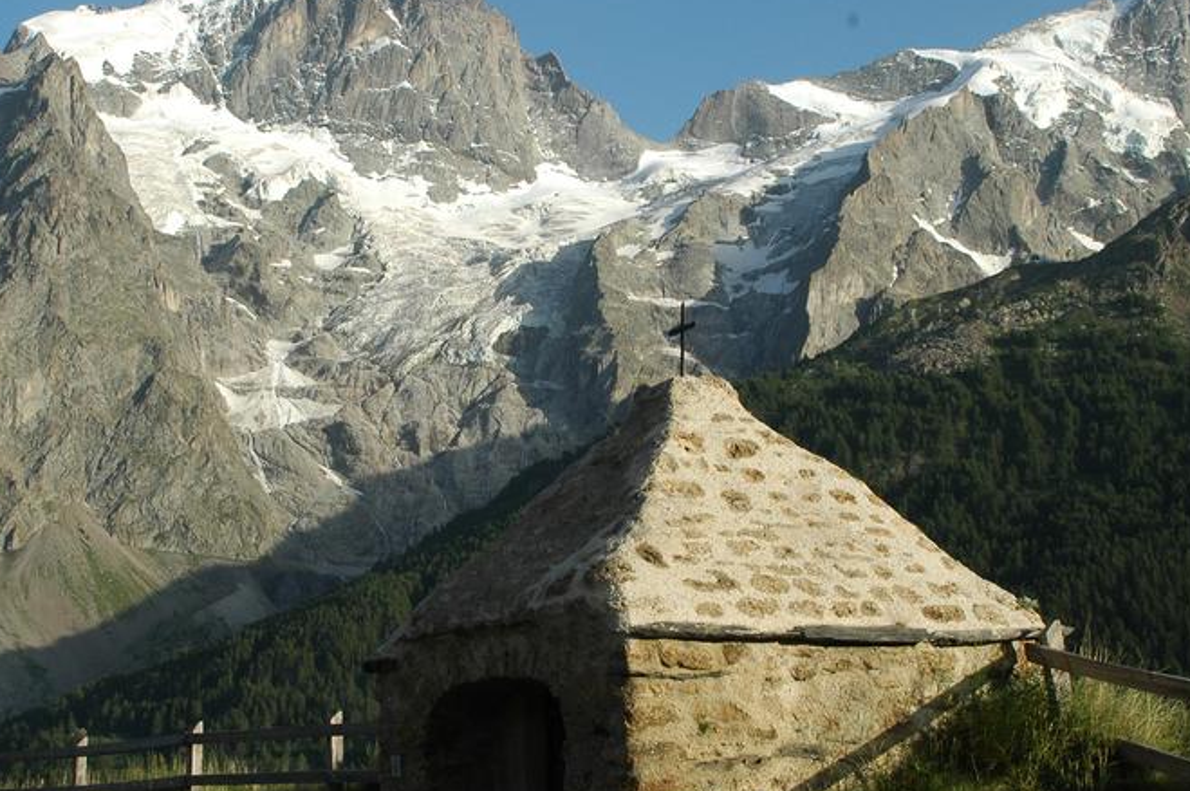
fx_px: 2103
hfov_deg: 31.6
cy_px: 401
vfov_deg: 21.3
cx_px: 554
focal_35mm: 64
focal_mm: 31
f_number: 10
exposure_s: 1/250
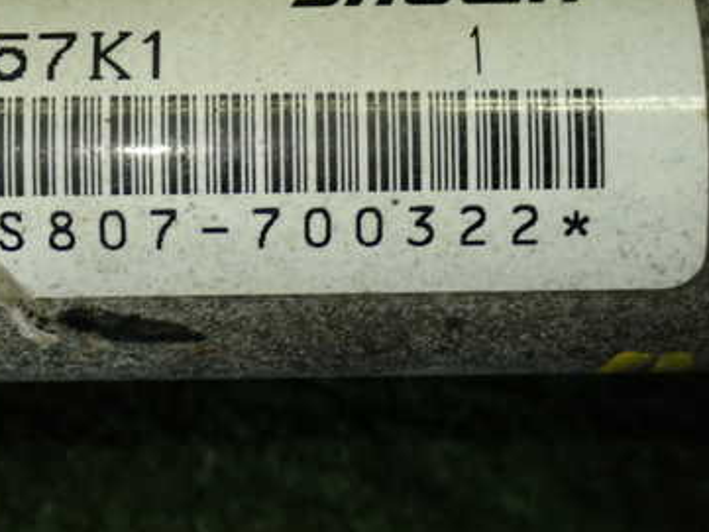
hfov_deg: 19.0
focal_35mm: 103
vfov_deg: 14.3
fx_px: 2110
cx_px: 216
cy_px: 165
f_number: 3.6
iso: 200
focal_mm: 11.09
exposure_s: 1/60
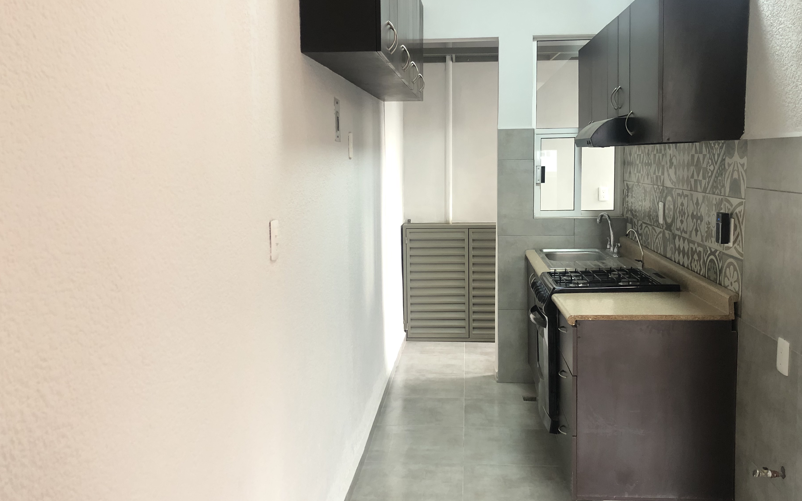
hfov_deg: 58.1
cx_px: 414
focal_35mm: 33
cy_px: 246
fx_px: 721
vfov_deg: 38.3
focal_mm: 4
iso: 64
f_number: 1.8
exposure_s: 1/15
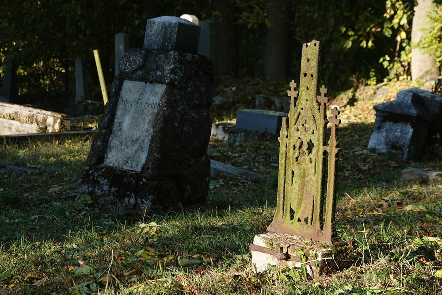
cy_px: 148
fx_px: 1437
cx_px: 221
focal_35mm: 117
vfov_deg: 11.7
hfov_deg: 17.5
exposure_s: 1/125
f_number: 5.6
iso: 125
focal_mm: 42.74
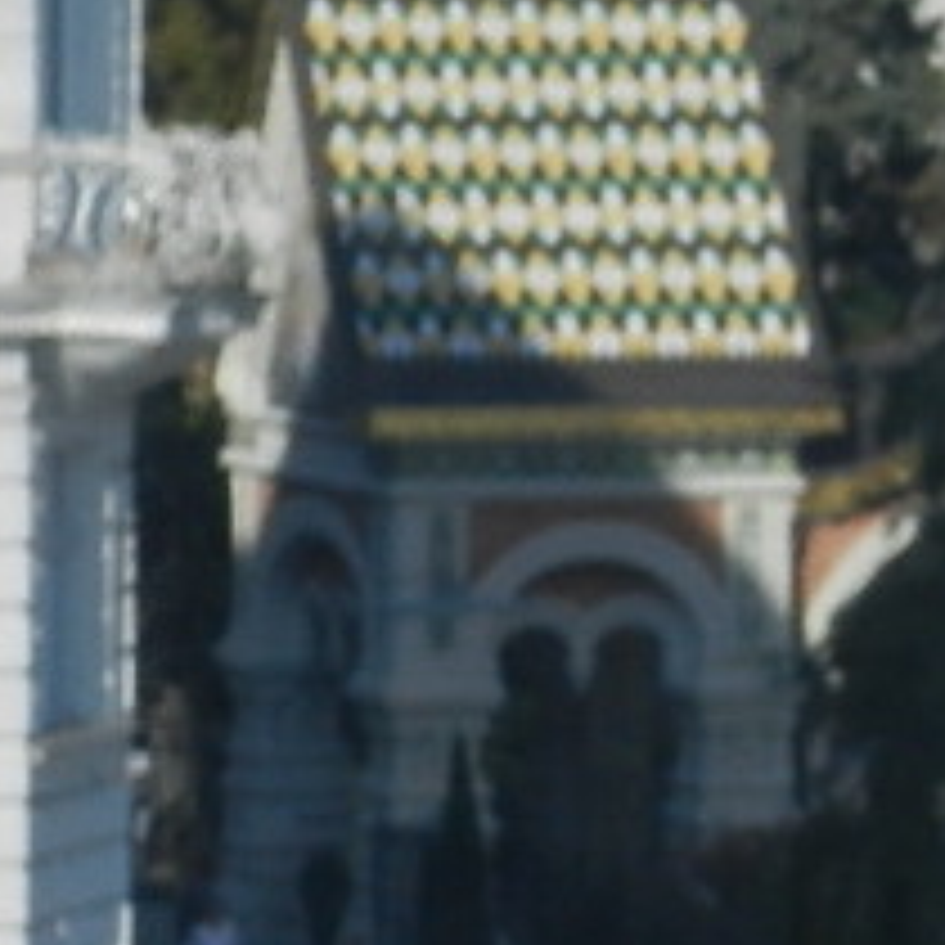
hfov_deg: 5.3
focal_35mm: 328
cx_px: 1066
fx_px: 10131
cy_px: 310
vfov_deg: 5.3
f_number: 4.8
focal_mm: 13.5
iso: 160
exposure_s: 1/800
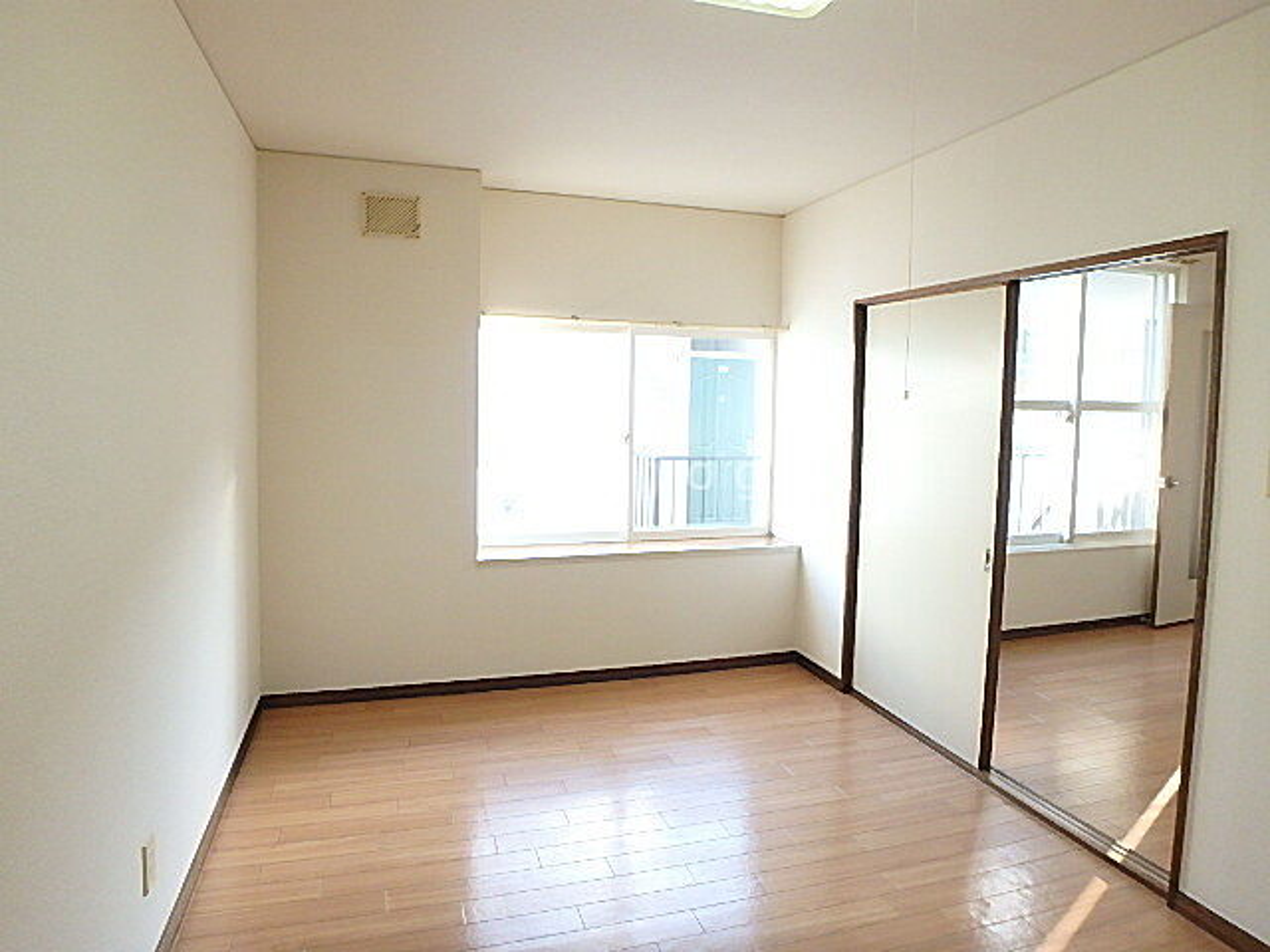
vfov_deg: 63.4
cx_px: 635
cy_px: 476
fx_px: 770
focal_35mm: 21
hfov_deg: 79.0
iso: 250
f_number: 3.5
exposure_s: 1/30
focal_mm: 3.7
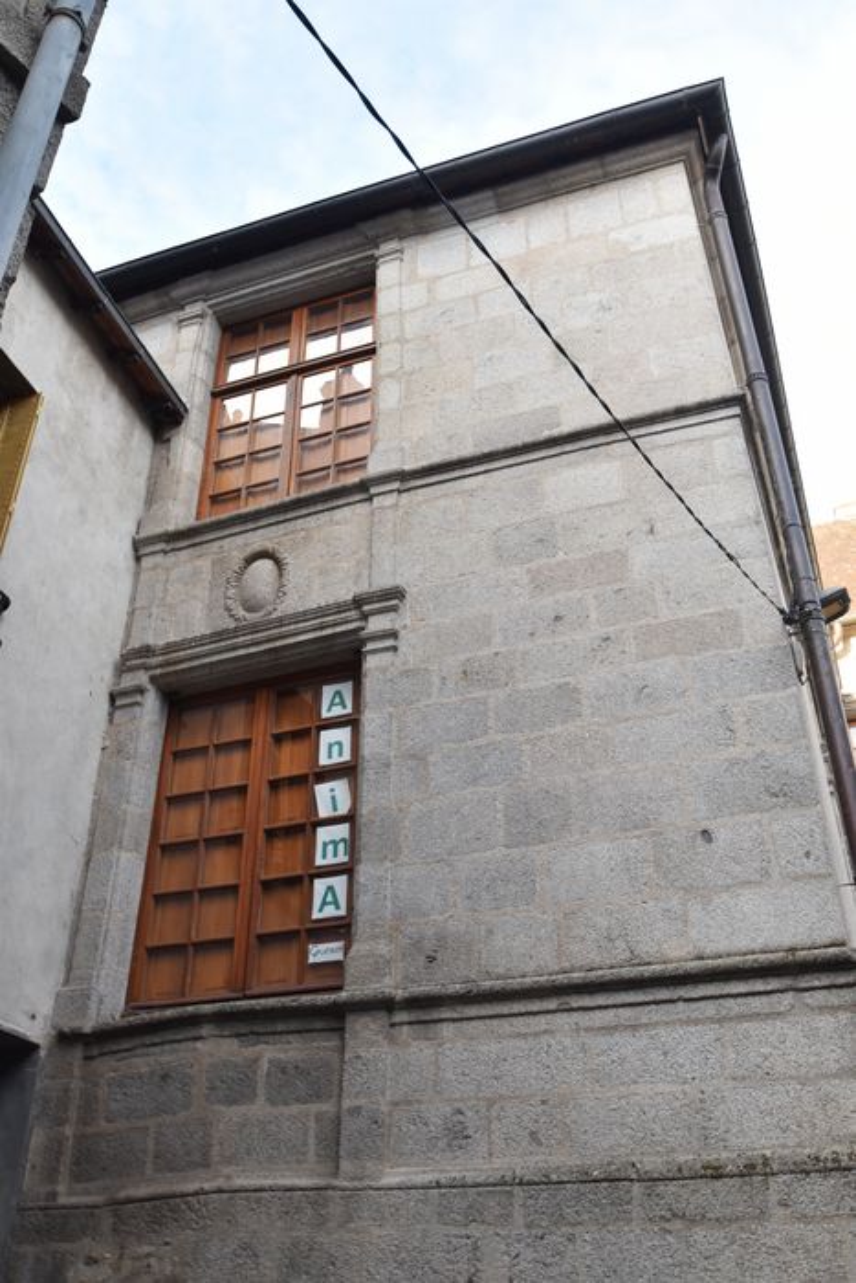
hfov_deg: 43.6
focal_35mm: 30
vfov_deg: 61.9
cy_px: 642
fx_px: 1069
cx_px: 428
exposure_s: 1/160
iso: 400
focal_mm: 20
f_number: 6.3
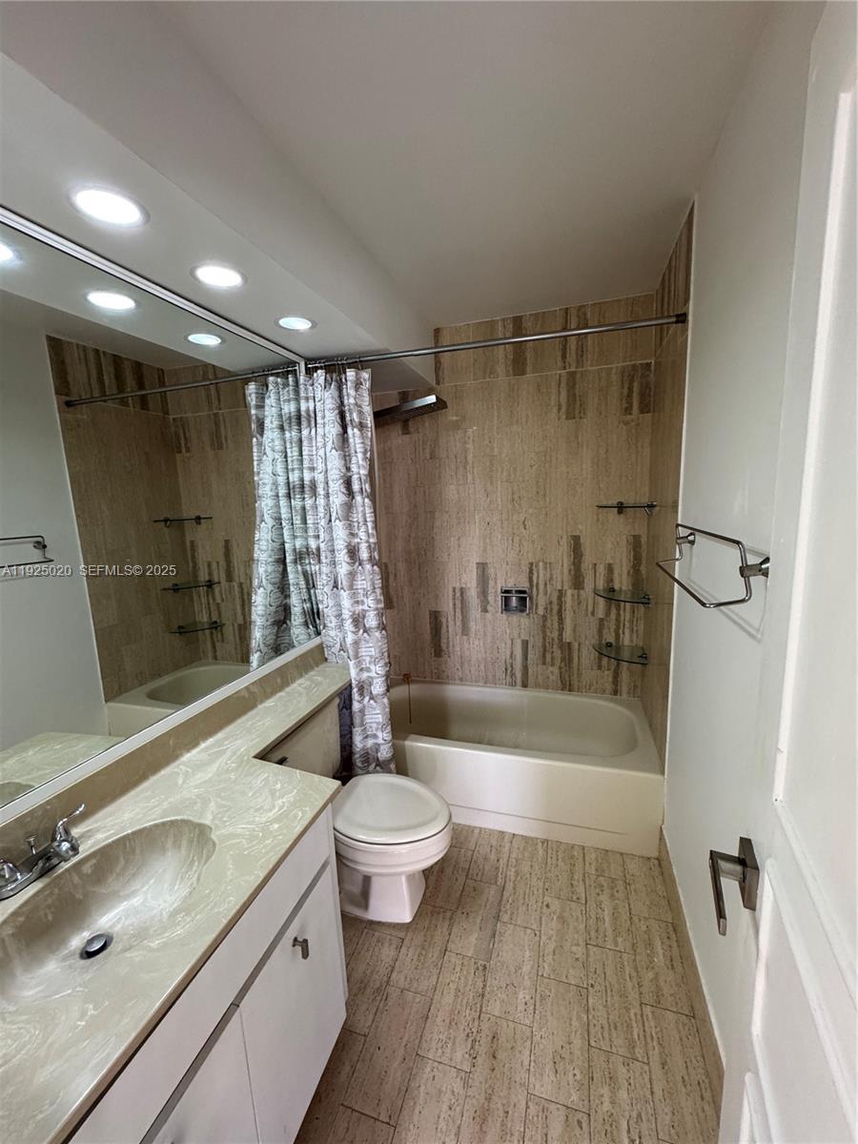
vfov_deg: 102.1
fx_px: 463
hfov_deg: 85.7
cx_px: 429
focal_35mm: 14
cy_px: 572
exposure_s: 1/99
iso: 250
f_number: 2.2
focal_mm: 2.22
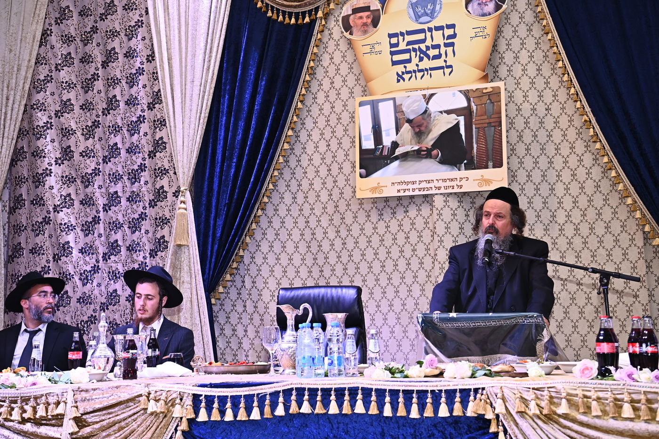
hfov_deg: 38.2
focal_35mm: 52
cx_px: 330
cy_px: 220
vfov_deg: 26.0
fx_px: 951
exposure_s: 1/200
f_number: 5
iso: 1250
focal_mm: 52
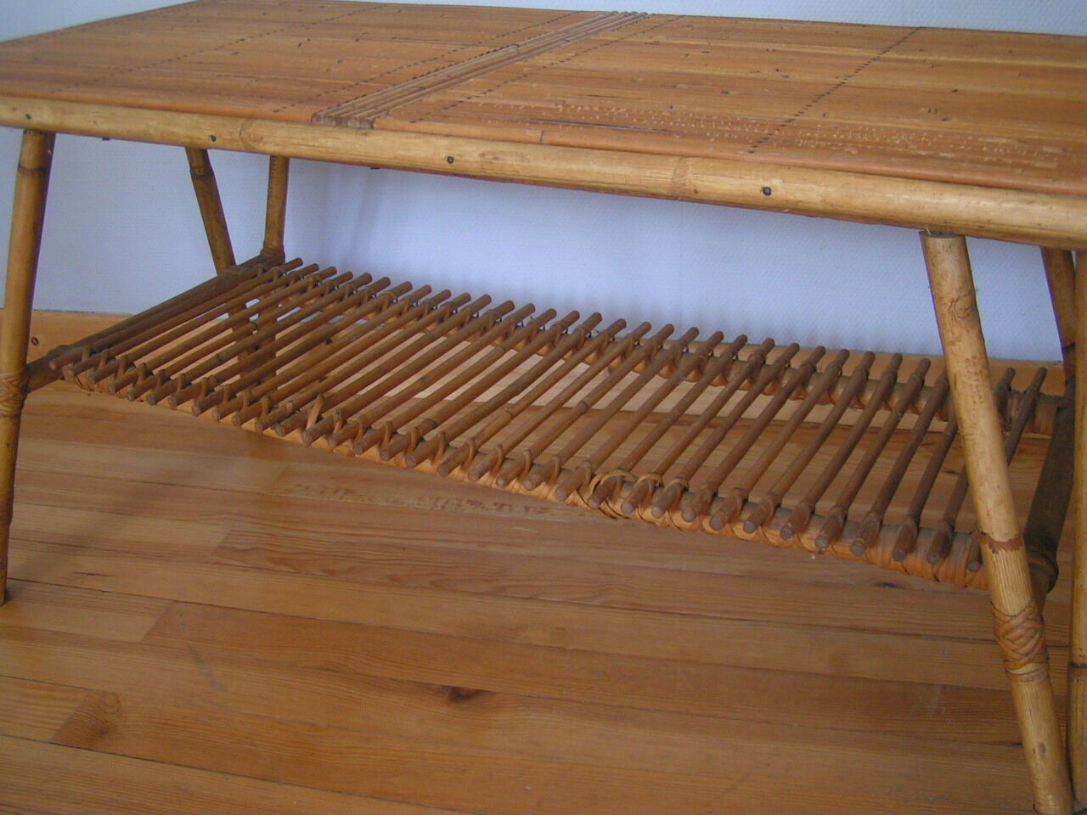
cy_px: 408
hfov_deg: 49.0
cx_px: 544
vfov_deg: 37.7
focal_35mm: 38
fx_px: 1193
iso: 100
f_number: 2.8
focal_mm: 5.8
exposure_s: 1/40
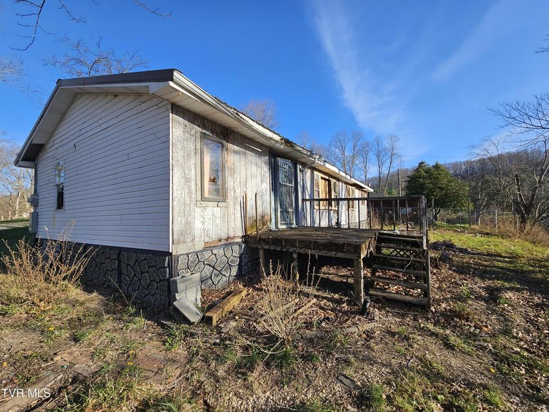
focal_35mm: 13
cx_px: 274
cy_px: 206
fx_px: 206
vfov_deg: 89.9
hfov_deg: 106.2
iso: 50
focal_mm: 2.2
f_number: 2.2
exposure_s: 1/1372
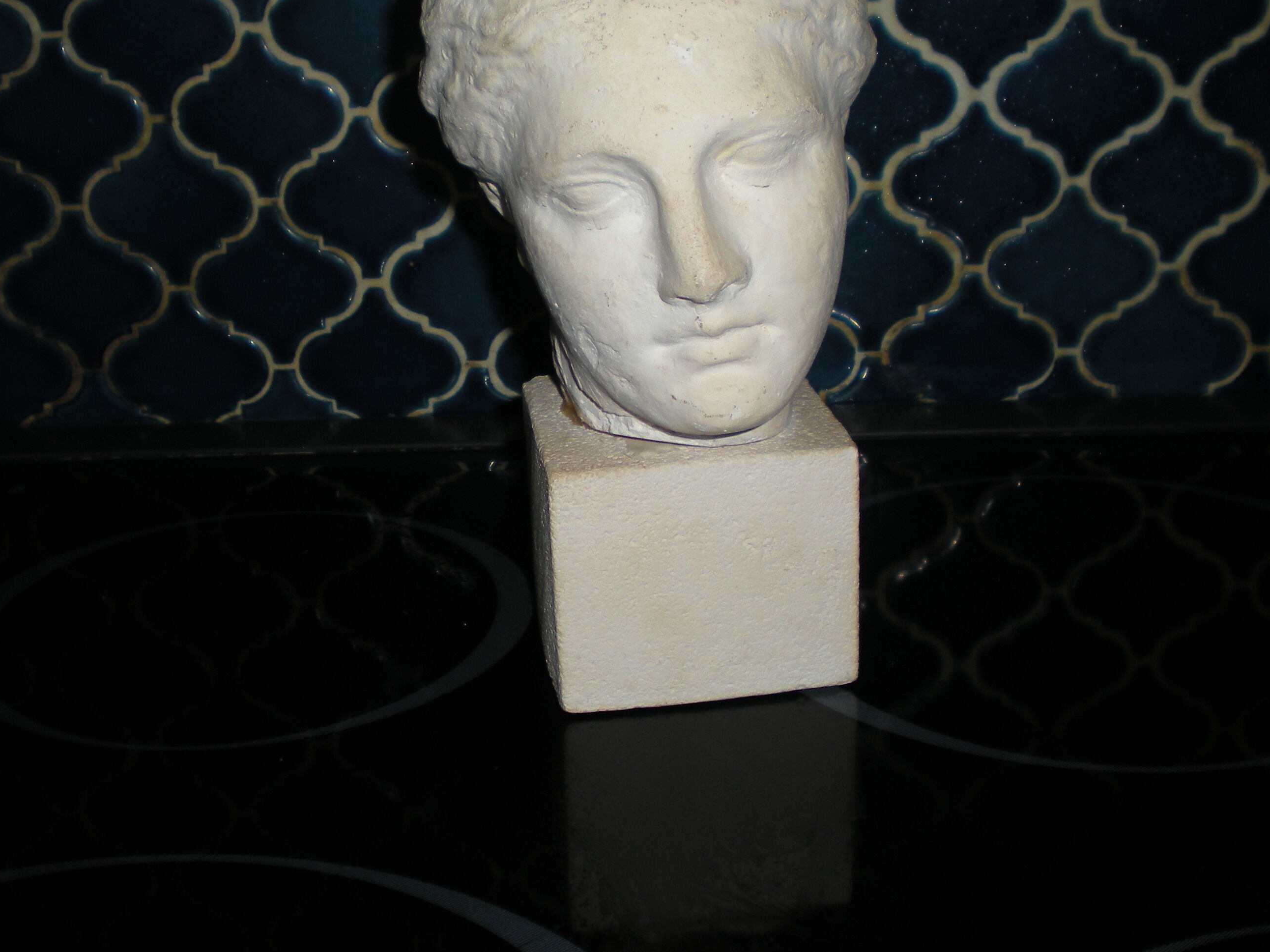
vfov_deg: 30.2
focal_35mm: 48
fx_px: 1761
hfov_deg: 39.6
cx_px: 599
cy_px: 369
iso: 64
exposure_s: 1/60
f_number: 3.1
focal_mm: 6.3
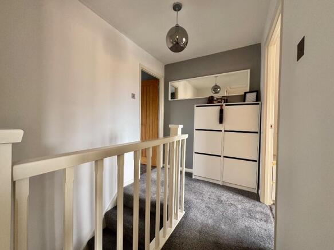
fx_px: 135
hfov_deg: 102.1
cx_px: 167
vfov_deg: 85.7
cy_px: 125
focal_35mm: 14
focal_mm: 2.22
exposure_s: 1/60
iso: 320
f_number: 2.2
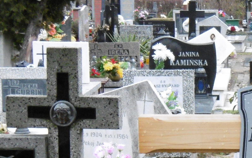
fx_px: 1271
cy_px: 164
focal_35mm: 185
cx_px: 303
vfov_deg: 7.1
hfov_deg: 11.1
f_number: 4.4
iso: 400
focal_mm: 12.1
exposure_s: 1/60
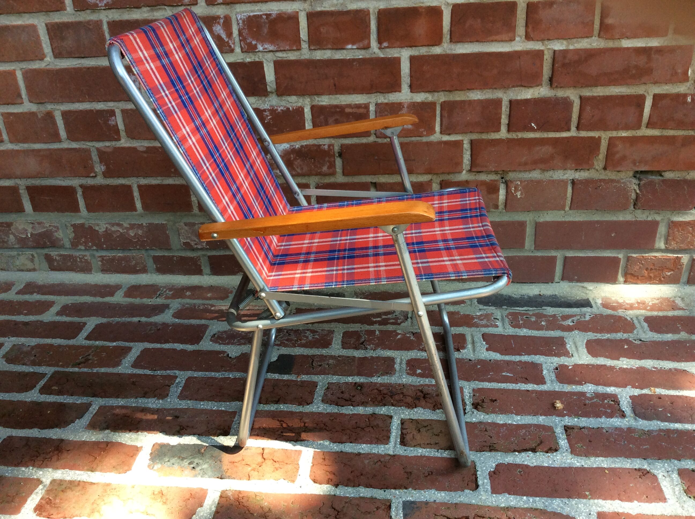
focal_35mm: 32
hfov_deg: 56.9
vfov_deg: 44.1
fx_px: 642
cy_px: 260
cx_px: 348
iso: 50
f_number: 2.4
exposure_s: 1/100
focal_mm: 3.3
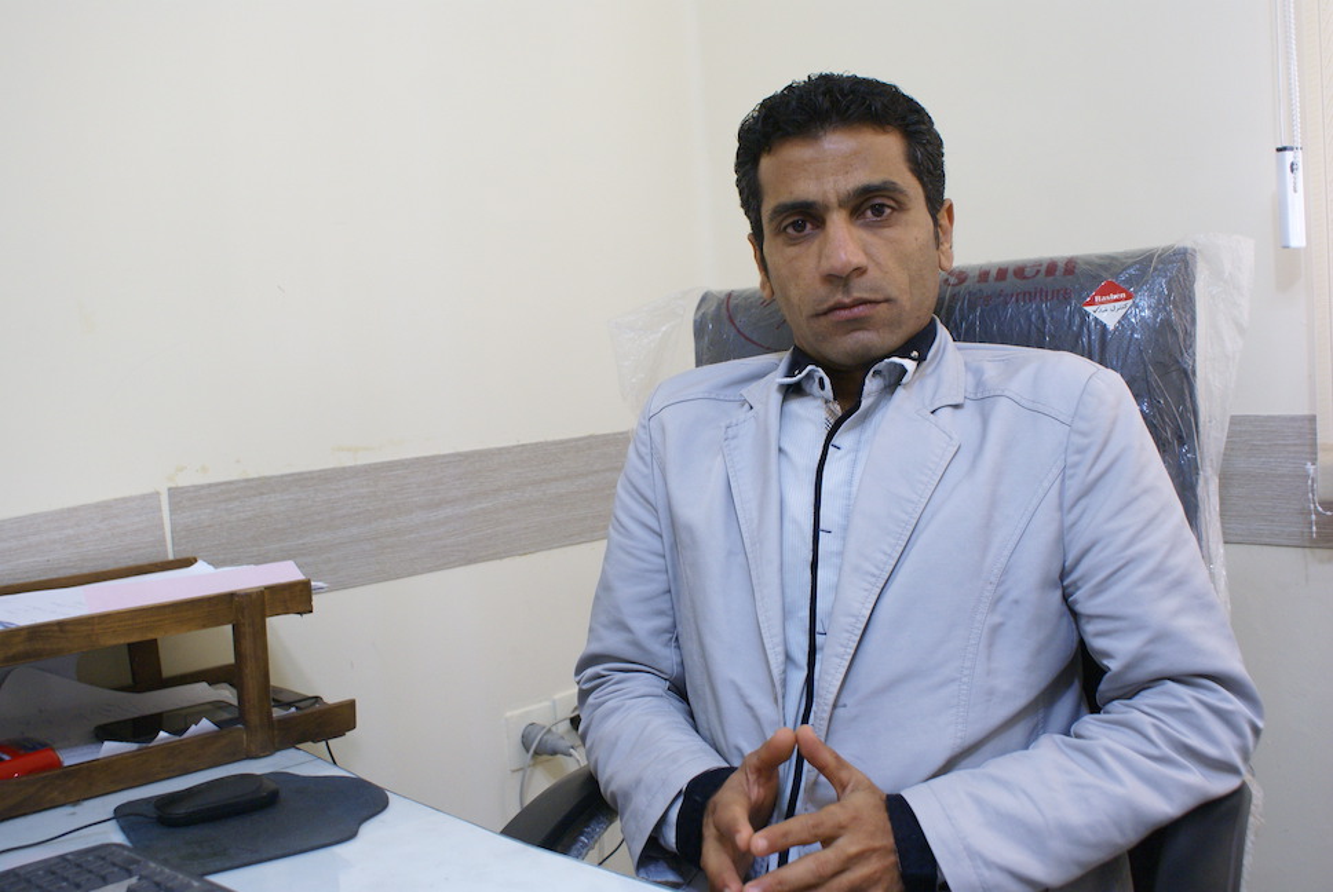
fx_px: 1446
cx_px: 666
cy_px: 446
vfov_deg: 34.3
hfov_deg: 49.5
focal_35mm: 39
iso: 400
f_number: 4.5
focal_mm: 26
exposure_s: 1/30
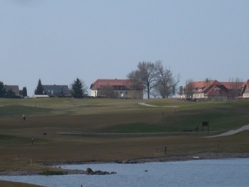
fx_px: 1575
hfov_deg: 9.0
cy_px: 134
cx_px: 147
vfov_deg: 6.8
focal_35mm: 219
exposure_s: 1/800
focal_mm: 16.1
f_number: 4.8
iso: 100
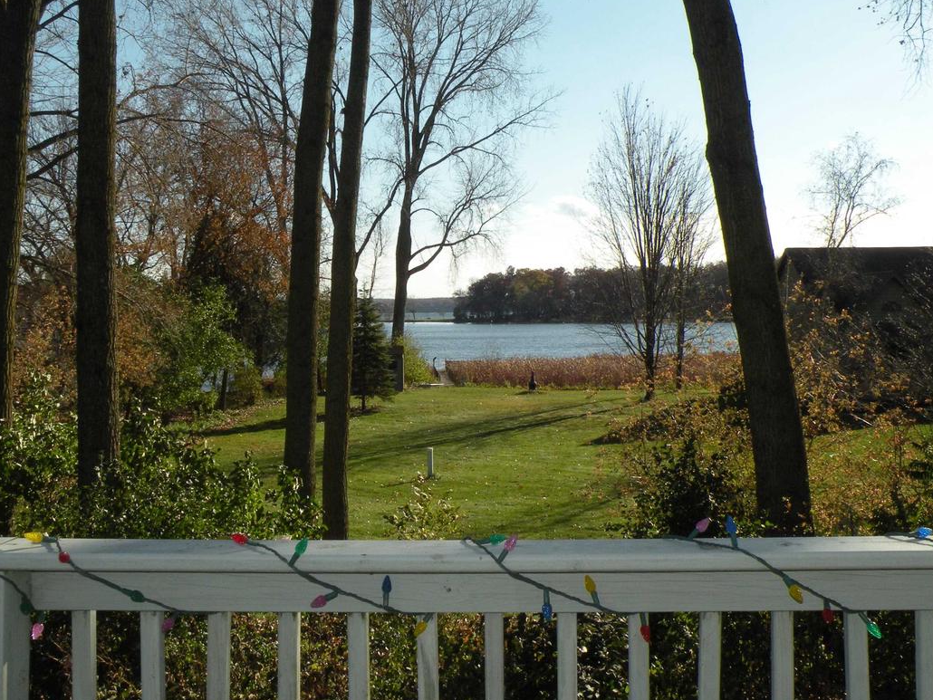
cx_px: 476
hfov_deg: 45.8
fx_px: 1105
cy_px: 285
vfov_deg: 35.0
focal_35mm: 41
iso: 94
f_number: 7.1
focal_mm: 5.8
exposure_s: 1/274
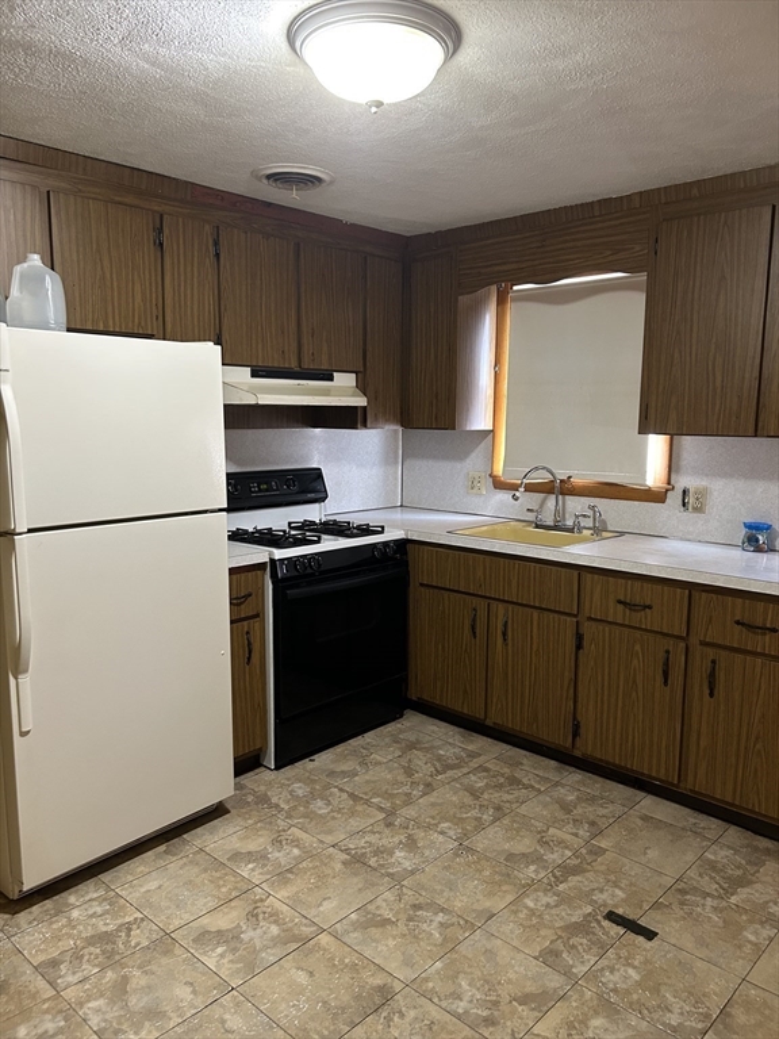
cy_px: 520
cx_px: 390
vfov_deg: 67.3
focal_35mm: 26
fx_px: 780
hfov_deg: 53.1
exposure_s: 1/60
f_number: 1.5
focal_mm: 5.7
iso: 250
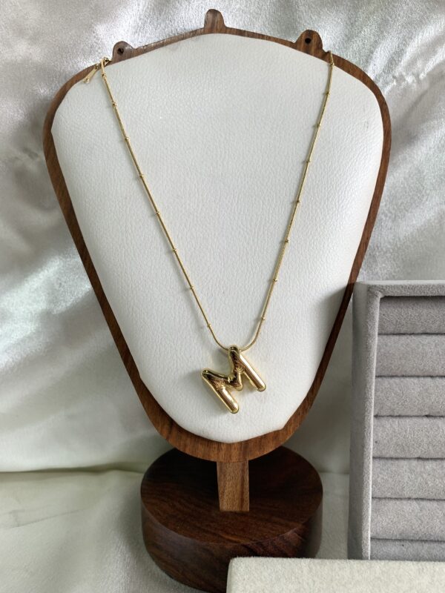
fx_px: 446
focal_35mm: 26
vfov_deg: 67.3
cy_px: 296
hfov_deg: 53.1
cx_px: 222
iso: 64
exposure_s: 1/100
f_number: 1.8
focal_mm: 4.25
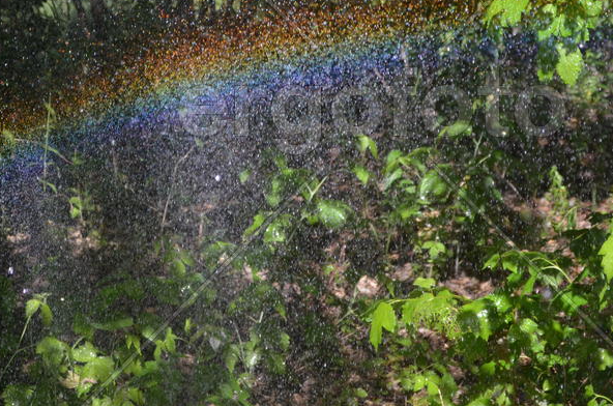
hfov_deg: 18.4
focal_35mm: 111
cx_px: 378
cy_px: 111
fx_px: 1886
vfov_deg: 12.3
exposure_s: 1/1000
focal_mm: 50
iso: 640
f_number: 5.6
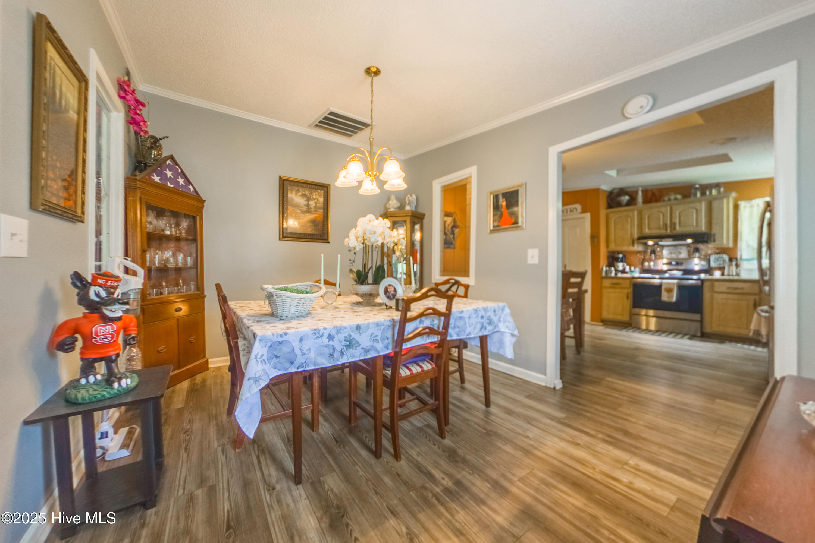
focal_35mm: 28
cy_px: 272
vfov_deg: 46.4
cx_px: 408
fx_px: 634
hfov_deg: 65.5
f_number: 4.5
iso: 100
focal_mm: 10.3
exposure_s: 1/500
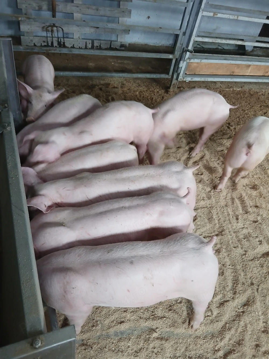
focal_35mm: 26
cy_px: 180
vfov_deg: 67.3
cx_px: 134
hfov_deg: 53.1
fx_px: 269
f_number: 1.8
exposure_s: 1/25.1
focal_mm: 3.98
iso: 250
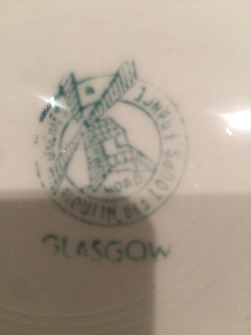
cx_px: 126
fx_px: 280
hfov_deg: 48.2
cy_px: 168
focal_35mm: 29
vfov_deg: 61.7
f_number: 2.2
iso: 64
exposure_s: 1/17
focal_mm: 4.15
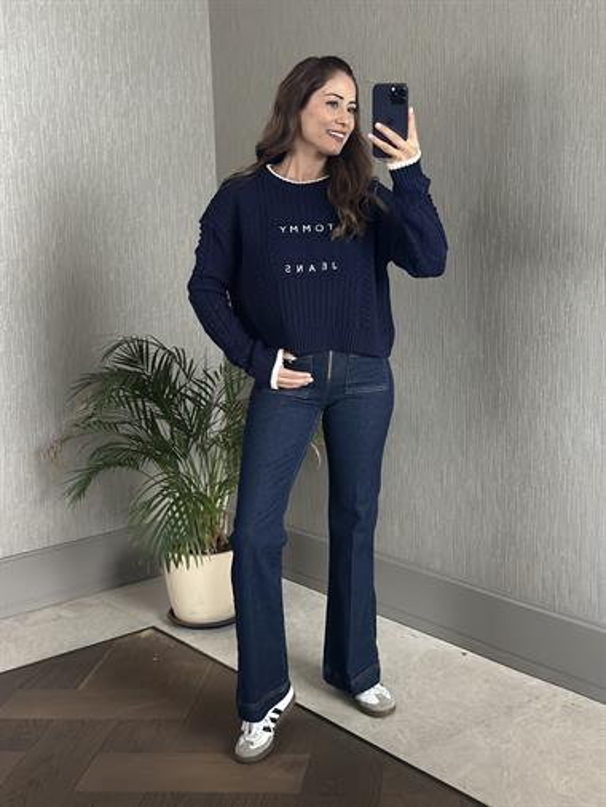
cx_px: 303
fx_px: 1119
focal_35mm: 48
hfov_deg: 30.3
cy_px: 404
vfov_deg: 39.6
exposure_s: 1/40
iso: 640
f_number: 1.78
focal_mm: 6.86
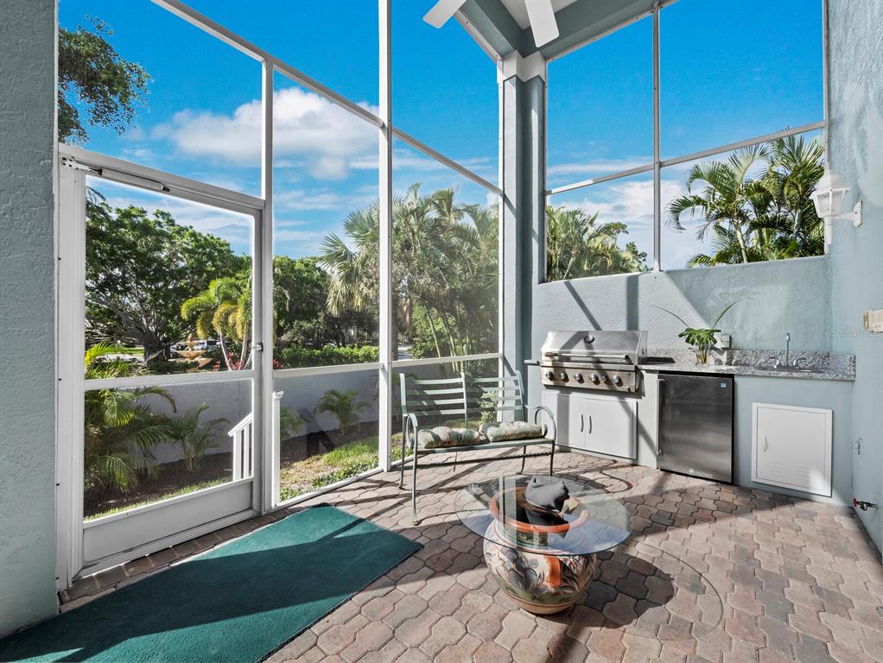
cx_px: 442
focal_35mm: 14
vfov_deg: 85.7
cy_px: 332
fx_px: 357
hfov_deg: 102.0
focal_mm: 7
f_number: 11
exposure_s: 1/30
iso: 200
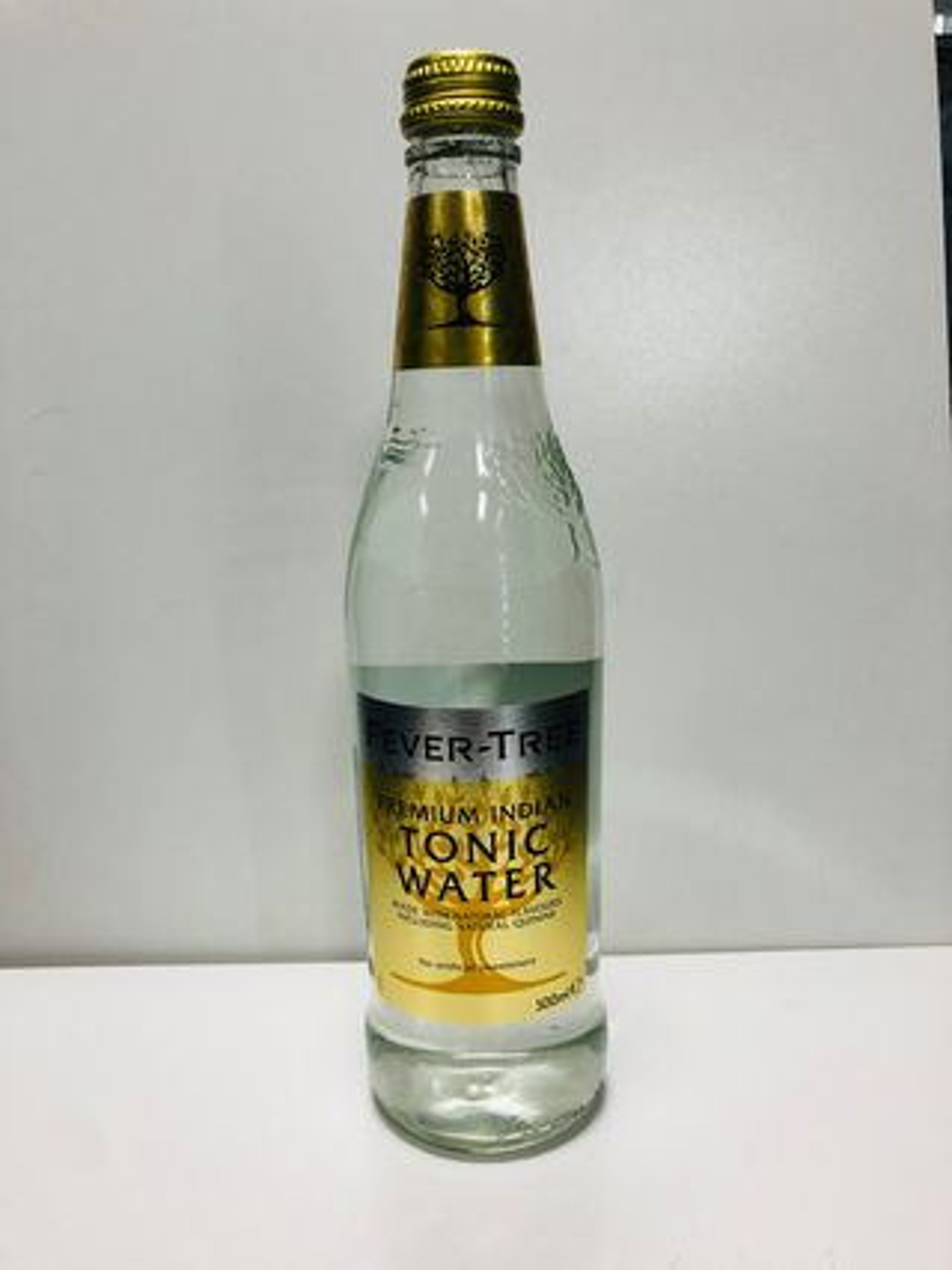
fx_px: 1027
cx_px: 476
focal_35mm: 28
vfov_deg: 63.5
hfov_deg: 49.7
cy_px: 635
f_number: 1.8
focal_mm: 4
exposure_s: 1/33
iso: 25
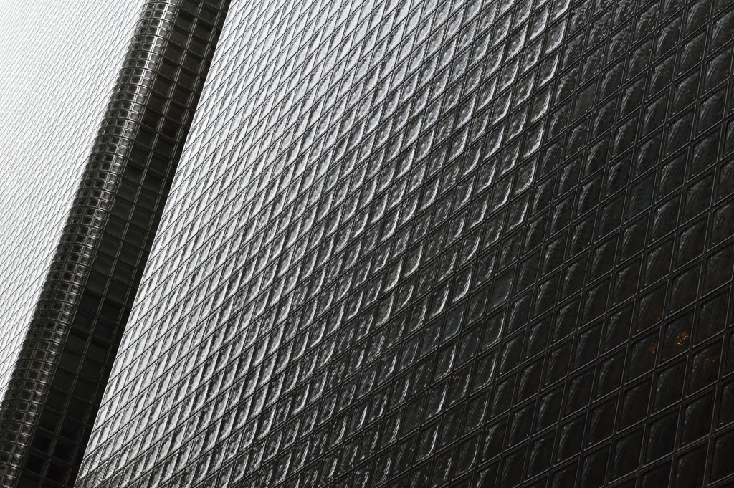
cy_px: 244
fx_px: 2037
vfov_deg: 13.7
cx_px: 367
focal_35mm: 100
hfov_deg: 20.4
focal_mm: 100
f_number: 13
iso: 200
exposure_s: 1/100
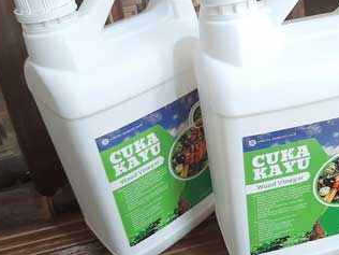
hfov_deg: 45.5
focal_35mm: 41
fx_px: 402
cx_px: 208
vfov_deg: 35.1
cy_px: 123
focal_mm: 3.93
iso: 500
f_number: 1.7
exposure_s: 1/20
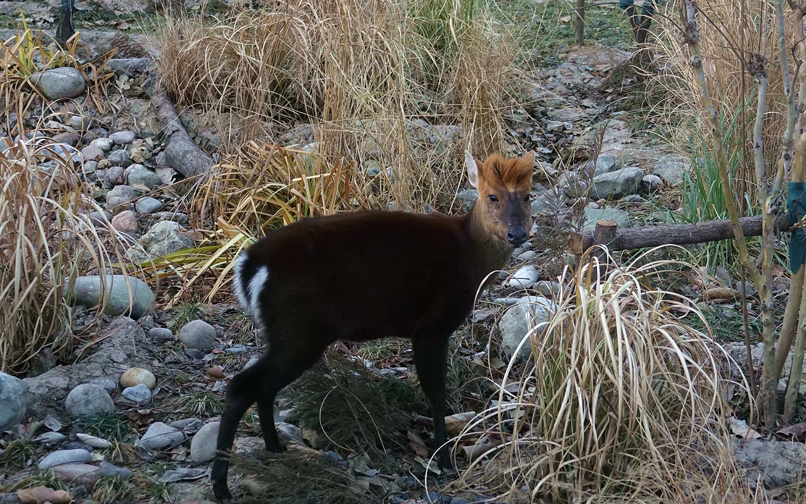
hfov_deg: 25.2
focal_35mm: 82
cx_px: 447
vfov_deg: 15.9
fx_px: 1801
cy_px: 256
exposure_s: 1/80
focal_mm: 25.61
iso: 400
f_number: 3.5
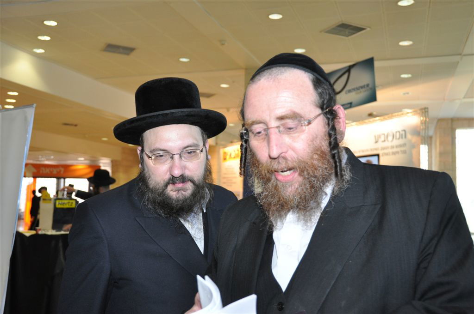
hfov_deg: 49.6
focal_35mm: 39
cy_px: 157
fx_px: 513
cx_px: 237
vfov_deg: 34.1
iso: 800
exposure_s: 1/60
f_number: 4
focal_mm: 26
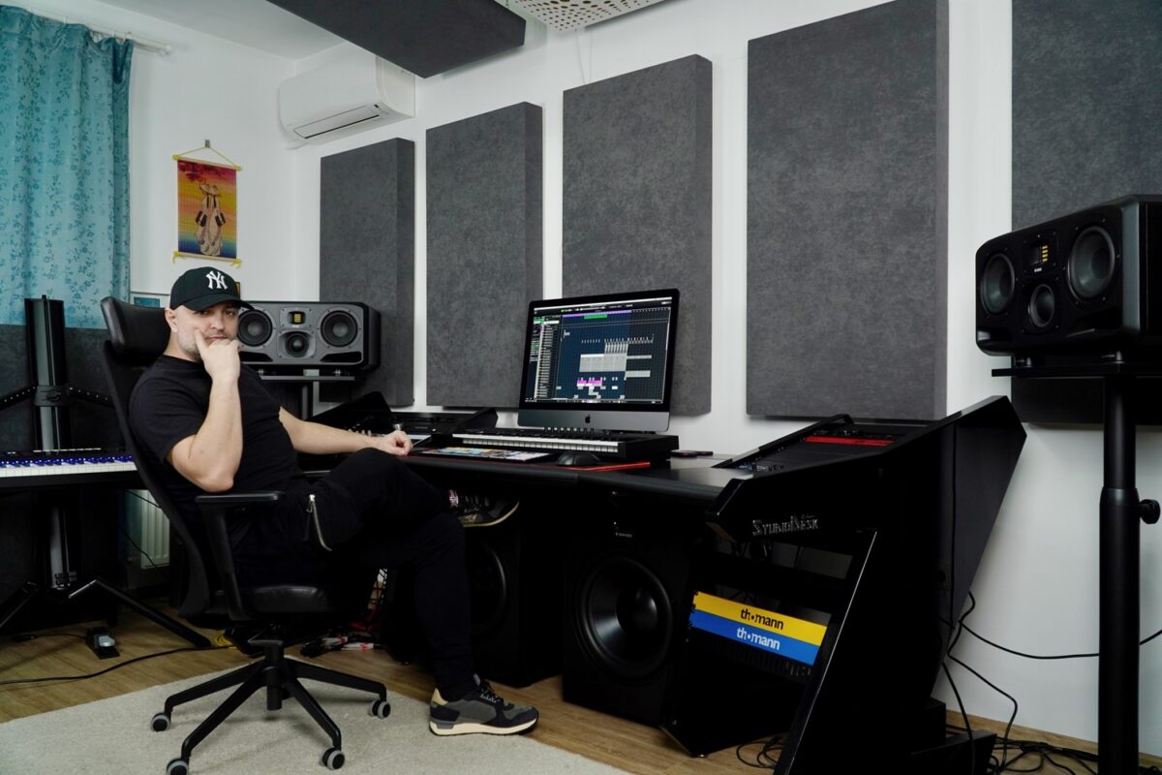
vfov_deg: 47.9
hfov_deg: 67.4
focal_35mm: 27
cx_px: 581
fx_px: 871
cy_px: 388
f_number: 4
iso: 320
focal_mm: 18
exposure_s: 1/50
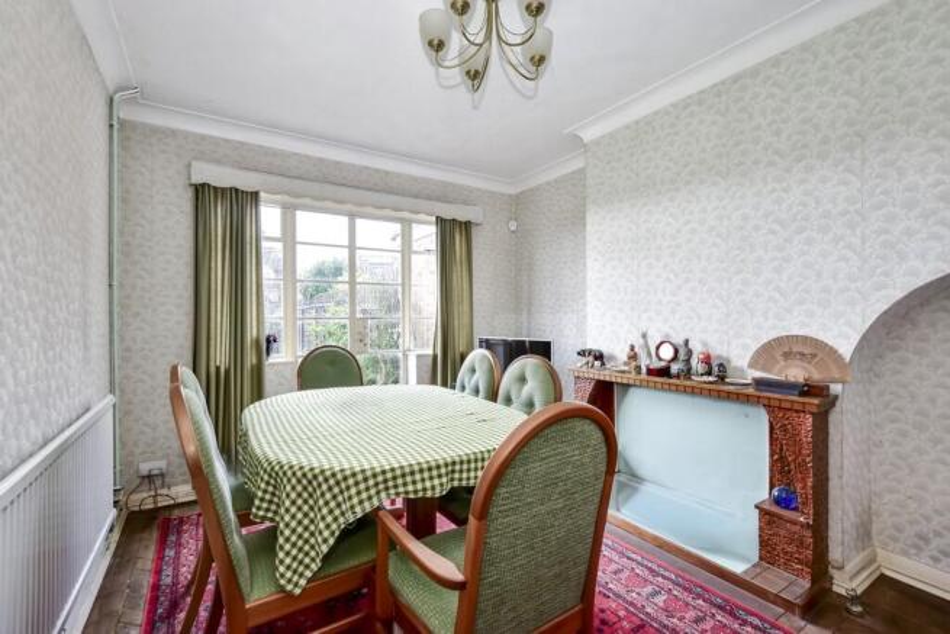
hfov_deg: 100.4
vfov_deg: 77.4
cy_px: 317
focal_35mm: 15
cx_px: 475
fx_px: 396
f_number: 8
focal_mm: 10
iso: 640
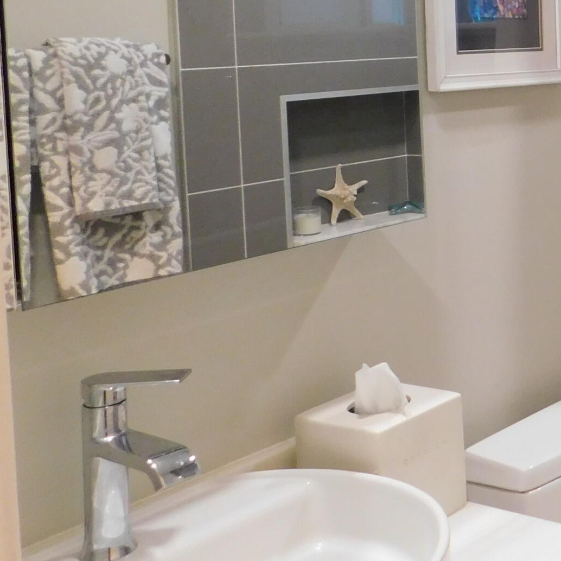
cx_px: 794
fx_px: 1082
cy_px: 67
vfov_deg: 28.1
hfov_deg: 24.1
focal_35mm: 59
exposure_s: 1/30
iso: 360
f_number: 3
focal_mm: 4
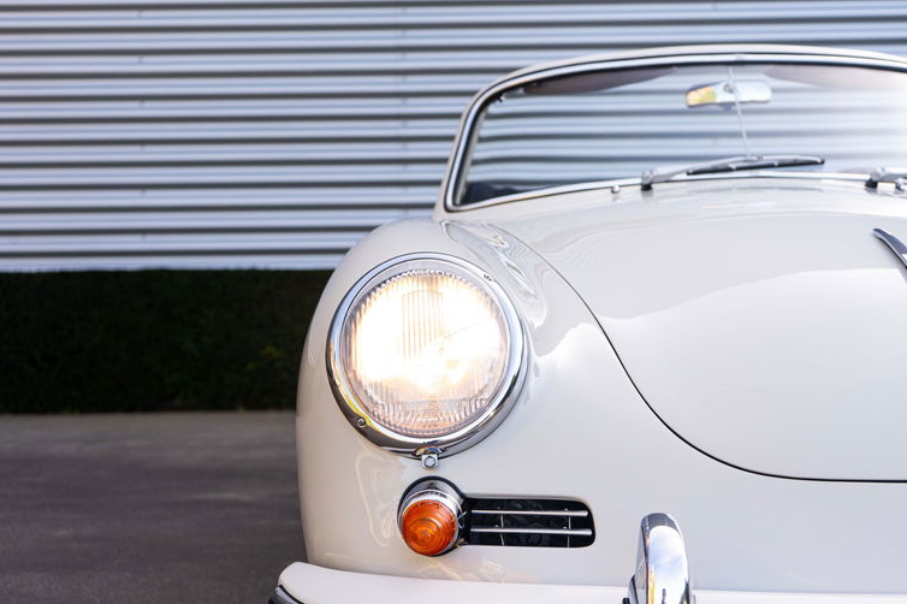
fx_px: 1335
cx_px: 458
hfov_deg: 37.5
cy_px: 307
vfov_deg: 25.5
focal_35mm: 53
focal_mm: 52
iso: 50
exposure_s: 1/60
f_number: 4.5
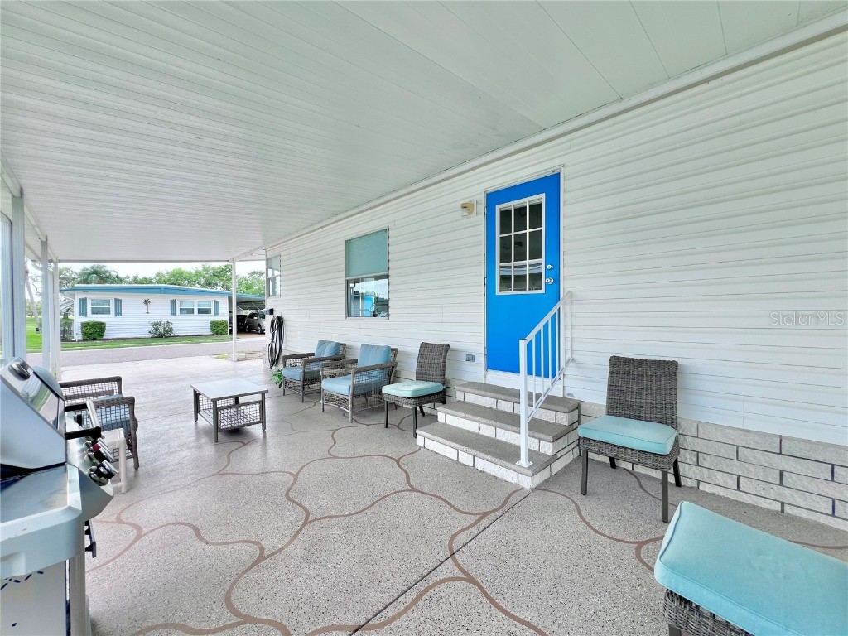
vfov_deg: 89.9
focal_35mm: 13
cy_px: 318
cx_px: 424
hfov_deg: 106.2
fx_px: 318
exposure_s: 1/240
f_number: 1.8
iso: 32
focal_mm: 1.57
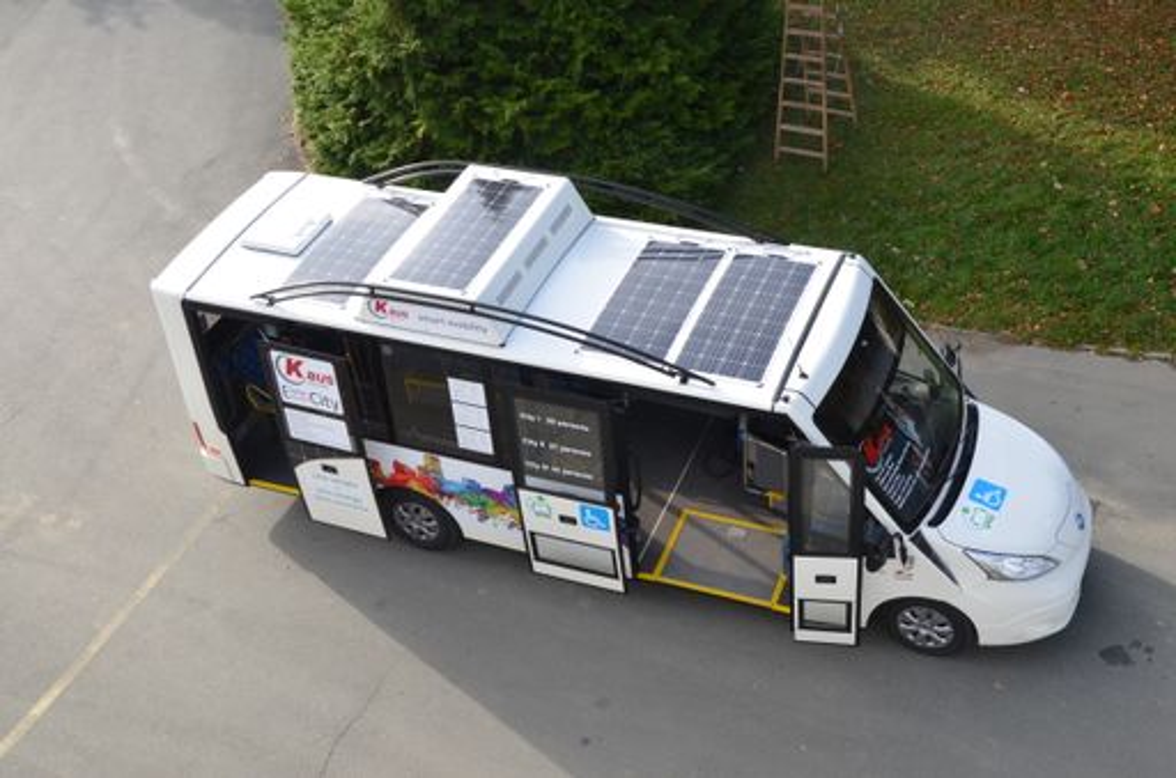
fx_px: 1369
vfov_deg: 31.7
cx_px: 588
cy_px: 389
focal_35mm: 42
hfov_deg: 46.5
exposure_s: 1/320
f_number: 9
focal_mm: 28
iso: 500
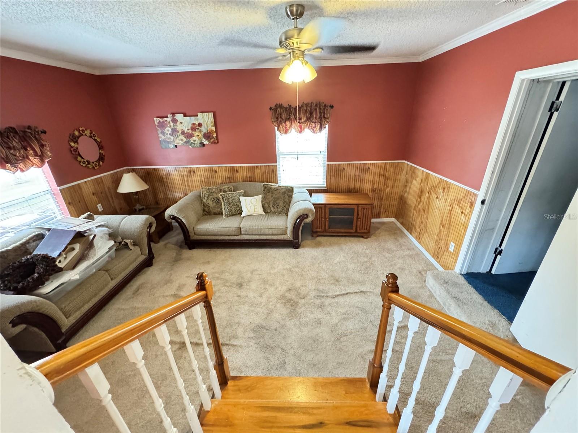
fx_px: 234
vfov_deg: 85.7
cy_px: 216
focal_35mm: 14
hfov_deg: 102.1
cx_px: 289
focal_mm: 2.22
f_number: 2.2
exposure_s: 1/60
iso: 1250
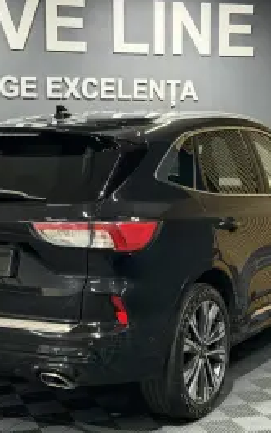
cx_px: 134
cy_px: 216
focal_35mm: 69
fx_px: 814
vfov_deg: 29.8
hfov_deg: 18.9
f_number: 1.78
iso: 200
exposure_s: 1/50
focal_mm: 6.76
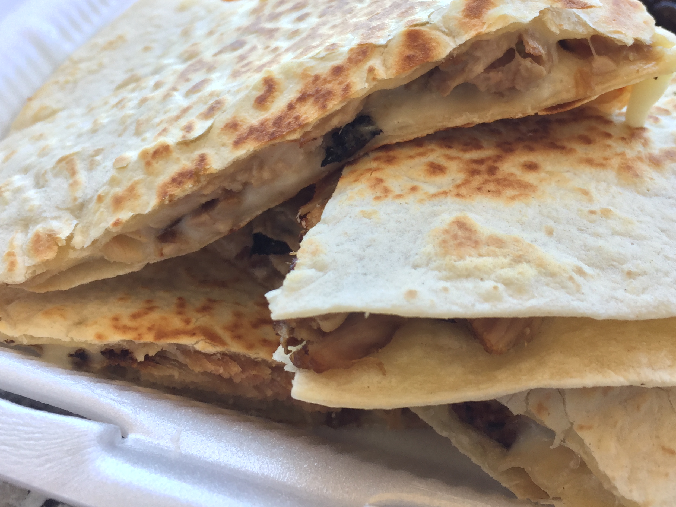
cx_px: 395
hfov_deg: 48.8
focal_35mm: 38
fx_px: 742
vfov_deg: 37.4
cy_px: 178
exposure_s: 1/216
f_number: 2.2
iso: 32
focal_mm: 4.15
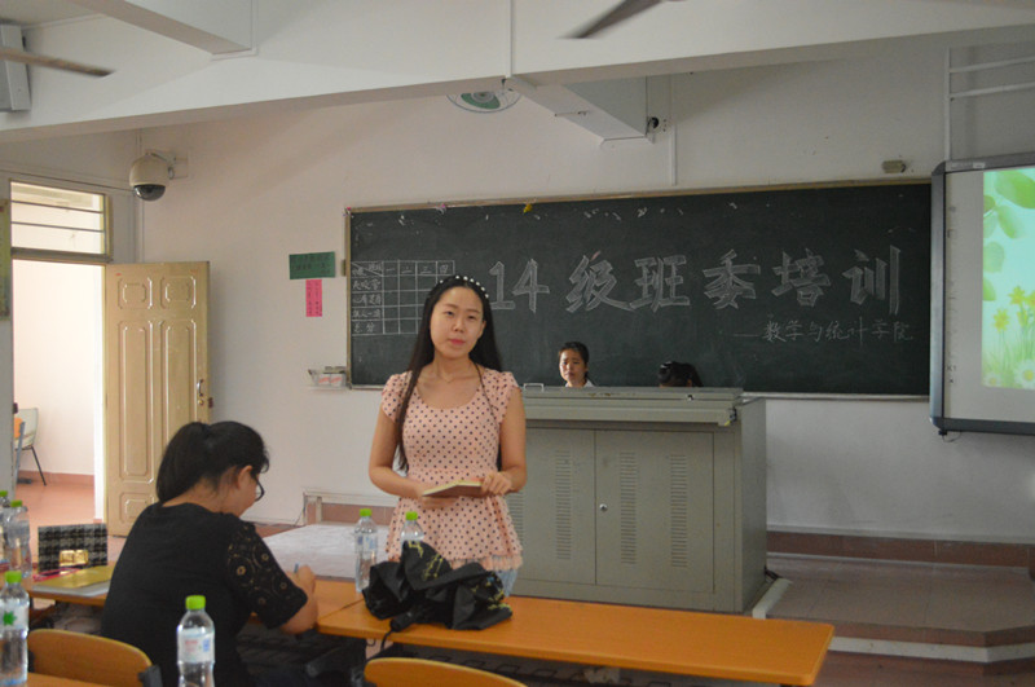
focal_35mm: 36
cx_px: 518
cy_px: 344
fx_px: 1034
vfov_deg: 36.8
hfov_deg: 53.2
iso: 3200
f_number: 4
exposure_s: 1/200
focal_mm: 24
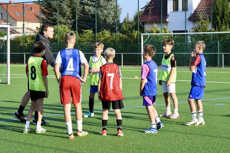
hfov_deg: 22.1
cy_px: 76
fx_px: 588
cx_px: 115
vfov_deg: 14.9
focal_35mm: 92
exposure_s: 1/1000
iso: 5000
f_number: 18
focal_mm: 92
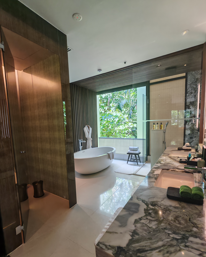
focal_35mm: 17
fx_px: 130
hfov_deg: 77.0
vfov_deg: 89.4
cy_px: 139
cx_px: 101
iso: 200
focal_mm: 1.96
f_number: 2.2
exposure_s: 1/50
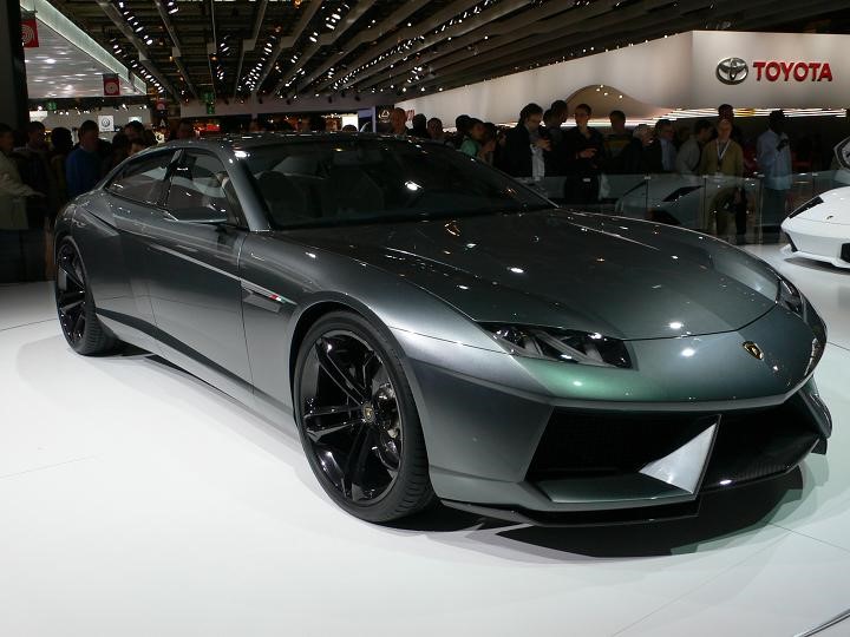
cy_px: 318
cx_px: 425
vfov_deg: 41.8
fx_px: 835
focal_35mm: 34
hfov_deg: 54.0
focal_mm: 6.3
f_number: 3.6
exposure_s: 1/100
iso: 80
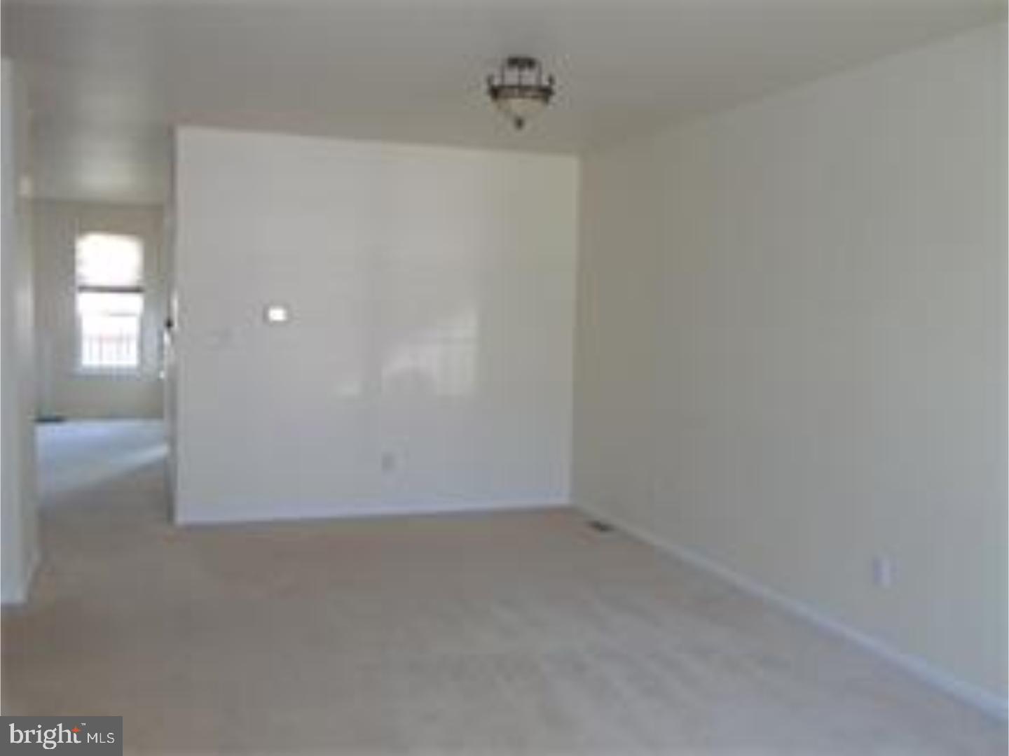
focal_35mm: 33
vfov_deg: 42.9
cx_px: 504
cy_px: 378
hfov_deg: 55.4
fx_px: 962
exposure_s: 1/50
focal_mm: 5.9
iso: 320
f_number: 3.3
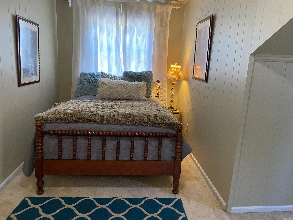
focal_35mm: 26
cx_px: 146
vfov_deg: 53.1
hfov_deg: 67.3
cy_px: 110
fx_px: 220
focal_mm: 4.25
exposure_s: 1/60
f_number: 1.8
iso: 500
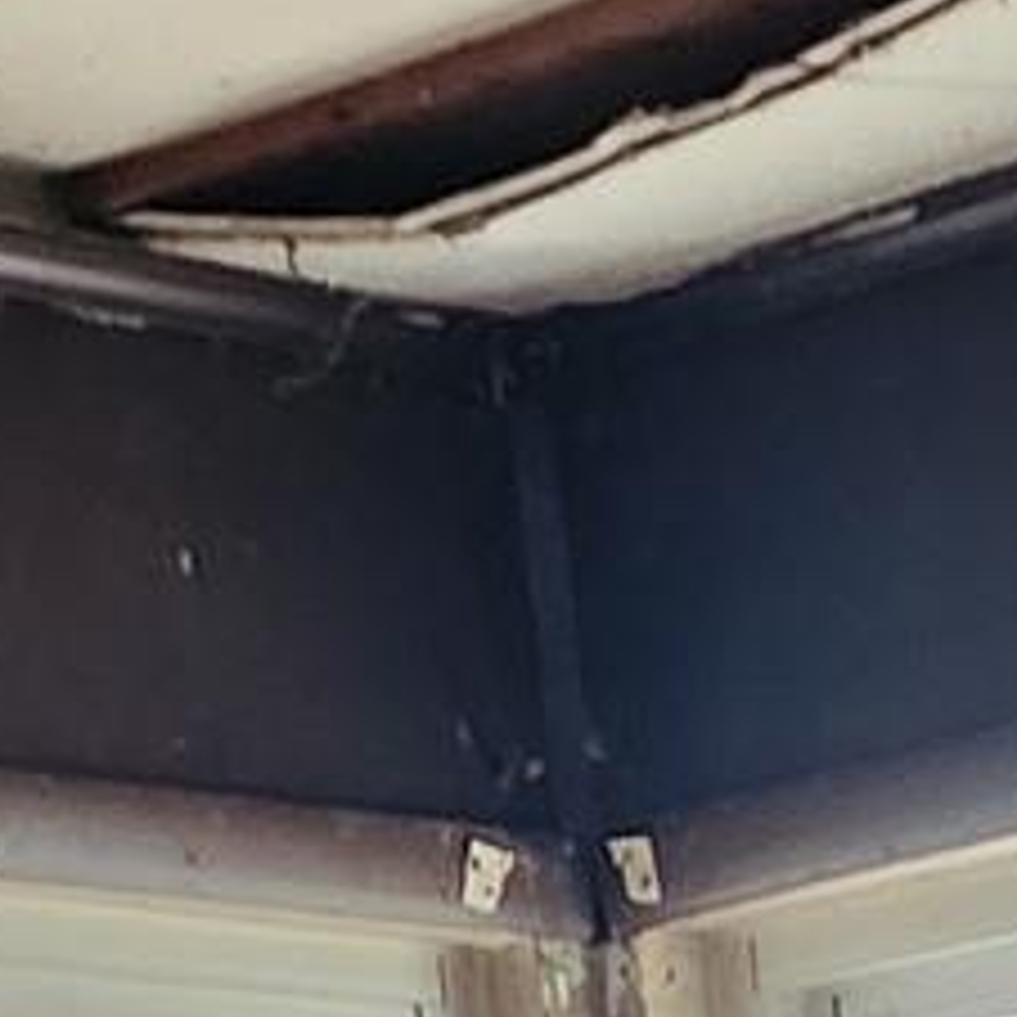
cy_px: 2790
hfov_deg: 9.1
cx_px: 1840
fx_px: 6116
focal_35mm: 184
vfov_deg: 8.4
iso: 800
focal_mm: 6.4
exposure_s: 1/24
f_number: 1.8
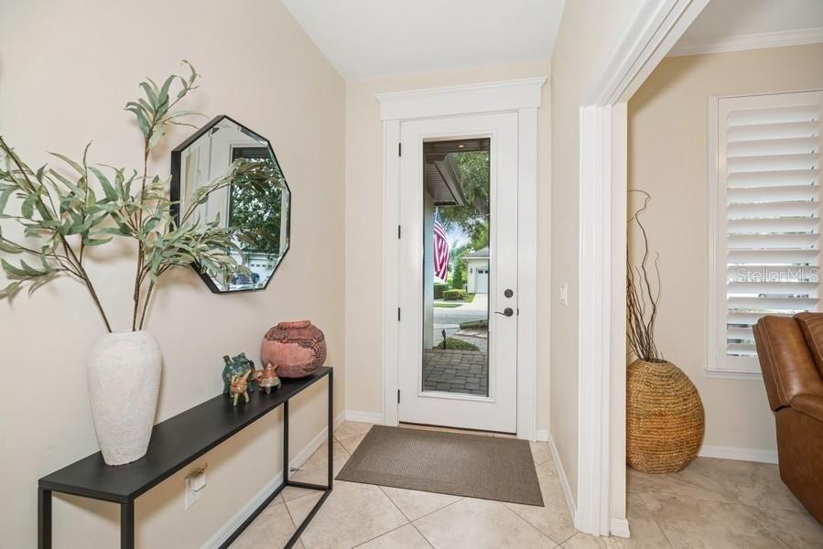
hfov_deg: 100.4
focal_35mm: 15
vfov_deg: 77.4
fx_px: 343
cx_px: 412
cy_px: 274
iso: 200
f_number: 8
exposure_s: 1/6
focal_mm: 15
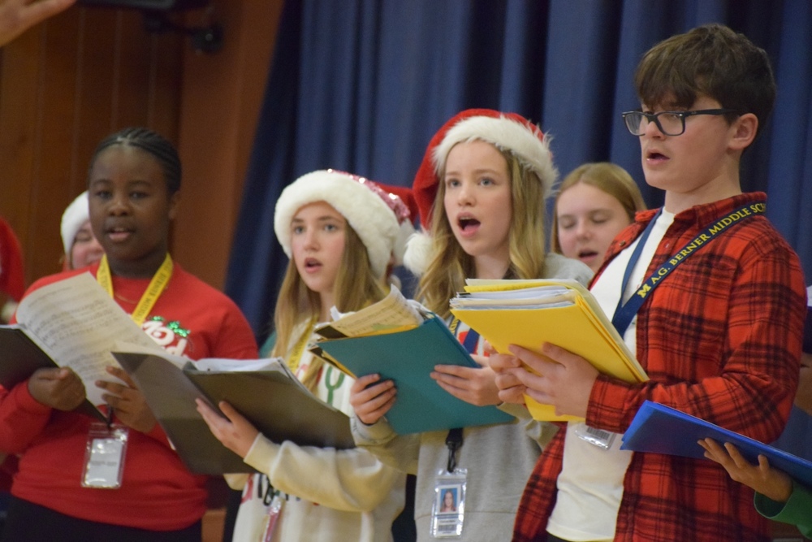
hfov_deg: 12.2
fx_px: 3790
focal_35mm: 168
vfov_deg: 8.2
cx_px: 406
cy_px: 271
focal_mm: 112
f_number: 5.6
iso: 6400
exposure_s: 1/60
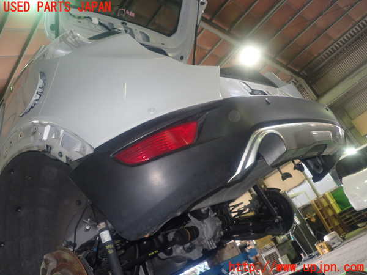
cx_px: 184
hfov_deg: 56.8
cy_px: 138
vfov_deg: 44.2
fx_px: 339
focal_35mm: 32
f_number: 2.4
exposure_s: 1/30
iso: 250
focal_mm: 5.79
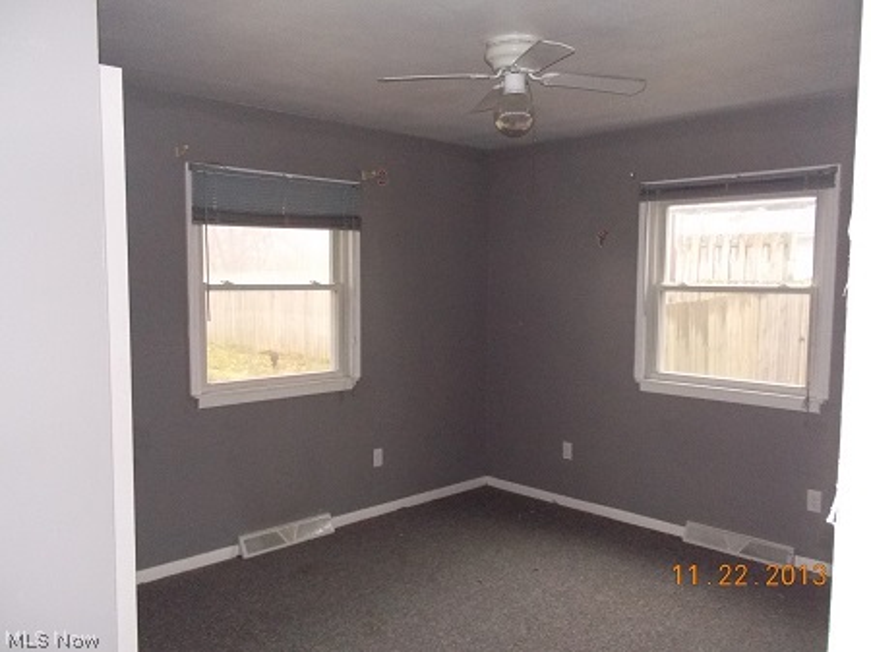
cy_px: 326
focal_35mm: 29
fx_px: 729
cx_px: 436
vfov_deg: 48.2
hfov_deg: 61.7
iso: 400
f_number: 3.3
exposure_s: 1/15
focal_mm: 4.1
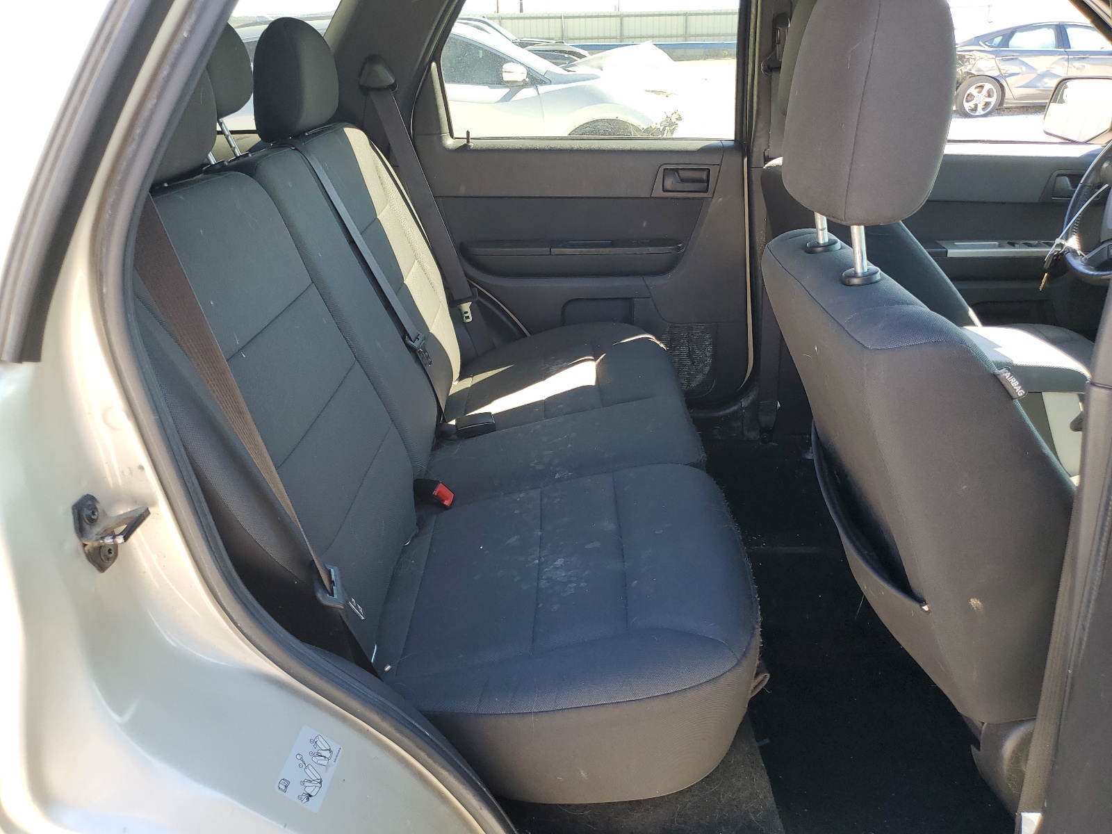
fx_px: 835
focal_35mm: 26
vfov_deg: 53.1
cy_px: 417
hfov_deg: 67.3
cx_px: 556
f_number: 1.5
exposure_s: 1/127
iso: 50
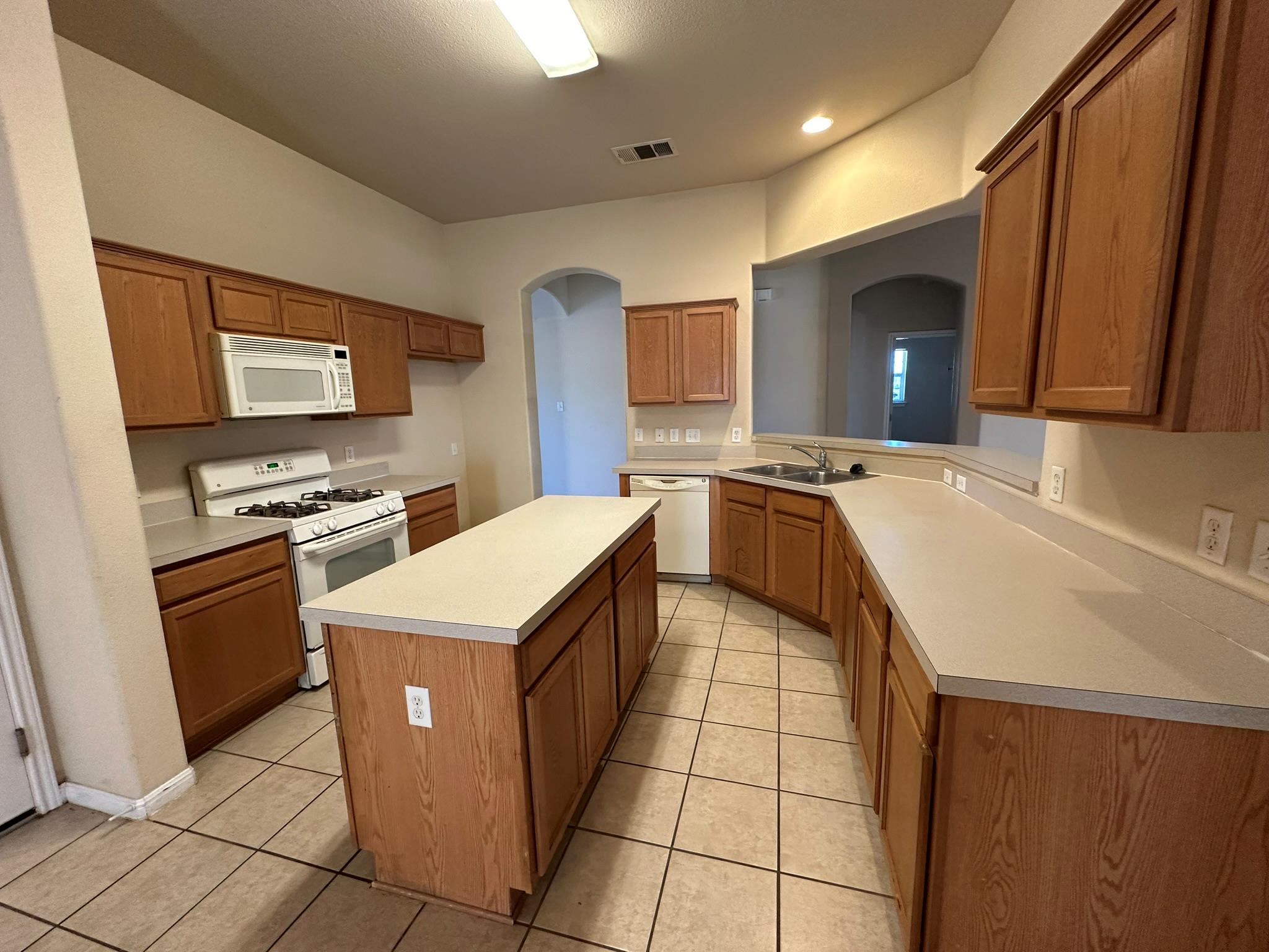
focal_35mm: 14
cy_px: 476
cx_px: 634
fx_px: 513
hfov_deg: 102.1
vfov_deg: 85.7
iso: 200
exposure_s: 1/60
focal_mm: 2.22
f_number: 2.2
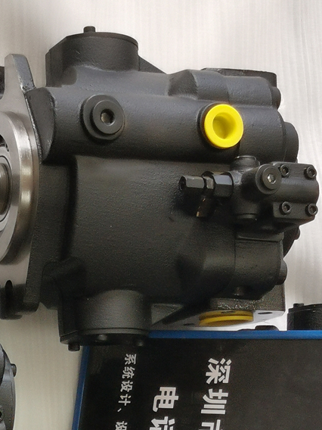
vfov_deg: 15.6
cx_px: 65
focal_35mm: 122
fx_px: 1513
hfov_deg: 12.1
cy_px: 500
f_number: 1.4
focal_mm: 4.66
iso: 50
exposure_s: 1/90
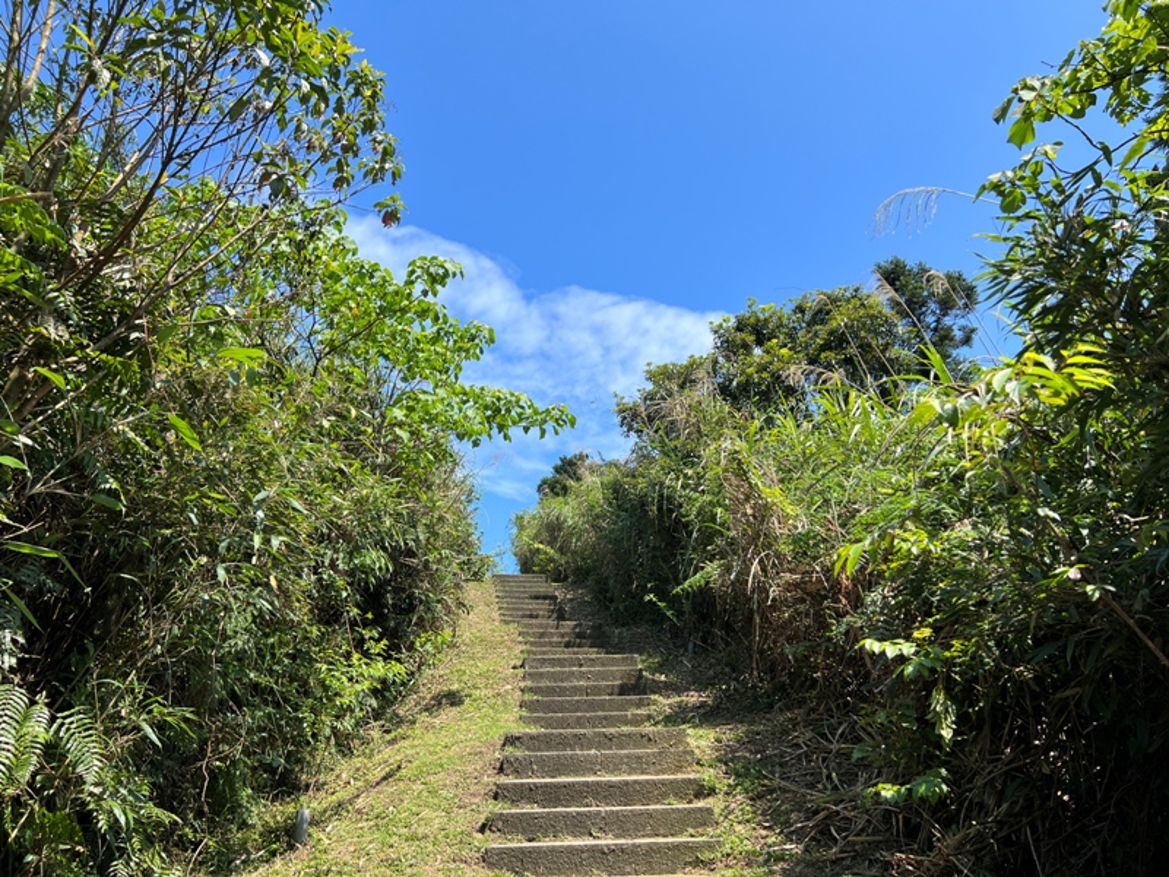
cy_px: 438
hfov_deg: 67.3
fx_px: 878
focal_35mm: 26
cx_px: 584
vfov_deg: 53.1
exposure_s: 1/2353
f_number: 1.5
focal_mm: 5.7
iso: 50
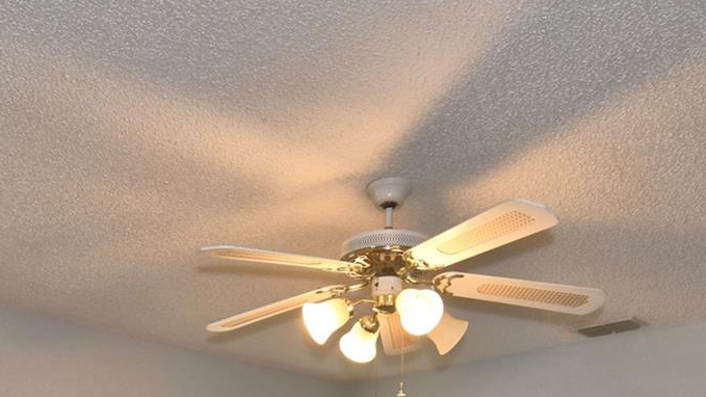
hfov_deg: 53.6
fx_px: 693
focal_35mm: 37
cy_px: 545
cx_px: 278
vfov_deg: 26.2
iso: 200
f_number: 4.5
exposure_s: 1/60
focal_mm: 10
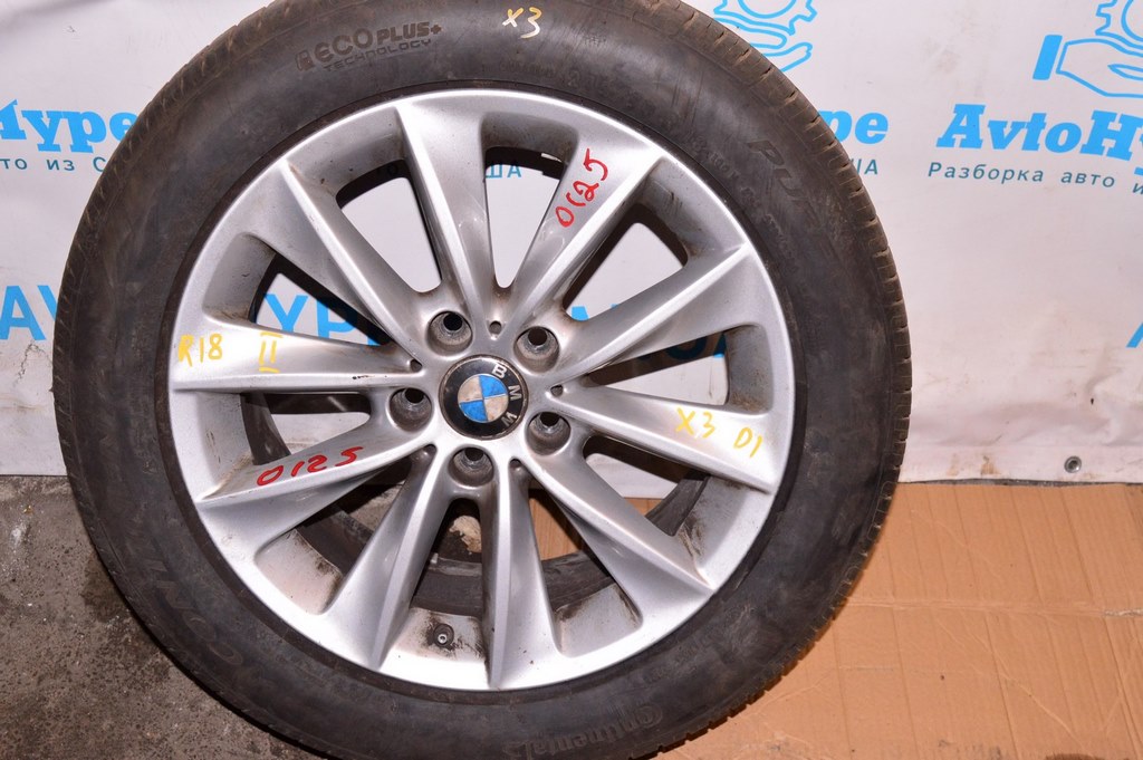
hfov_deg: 42.4
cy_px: 380
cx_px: 572
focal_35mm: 46
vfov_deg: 28.9
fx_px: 1475
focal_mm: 31
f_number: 8
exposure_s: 1/200
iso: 1600
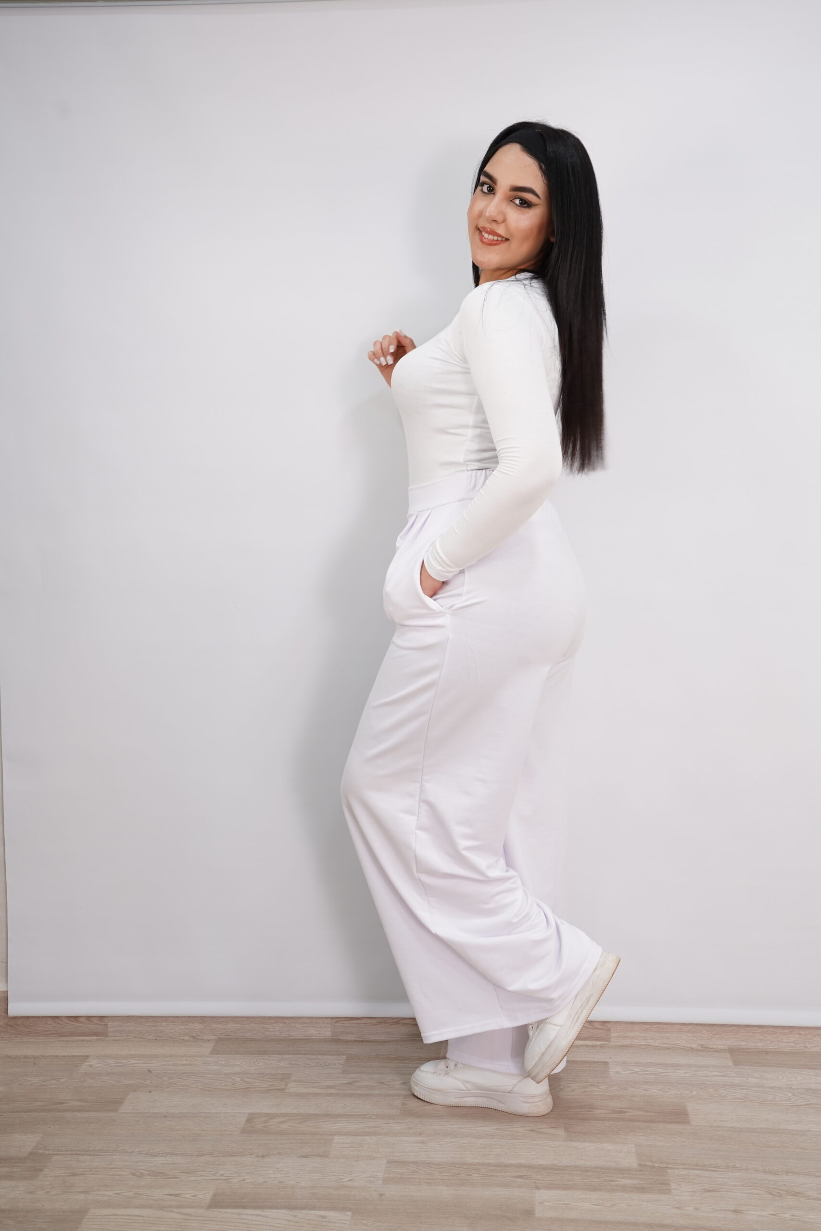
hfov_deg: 32.6
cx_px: 410
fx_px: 1402
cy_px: 616
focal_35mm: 41
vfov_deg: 47.4
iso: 320
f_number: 8
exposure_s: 1/25
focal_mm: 41
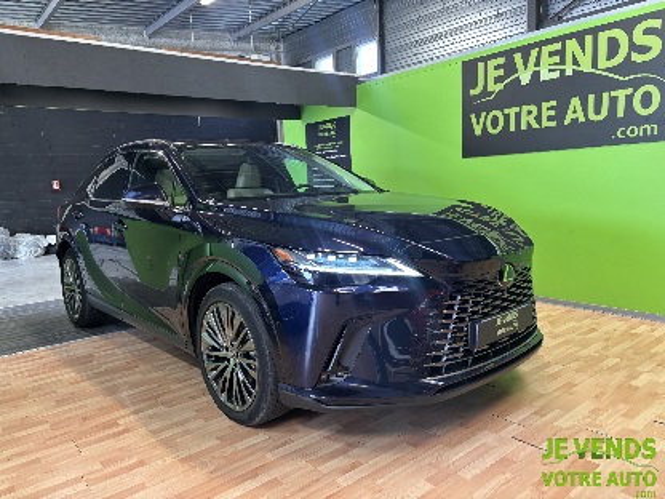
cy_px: 250
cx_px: 332
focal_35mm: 26
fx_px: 499
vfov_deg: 53.1
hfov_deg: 67.3
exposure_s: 1/50
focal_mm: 5.96
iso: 250
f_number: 1.6
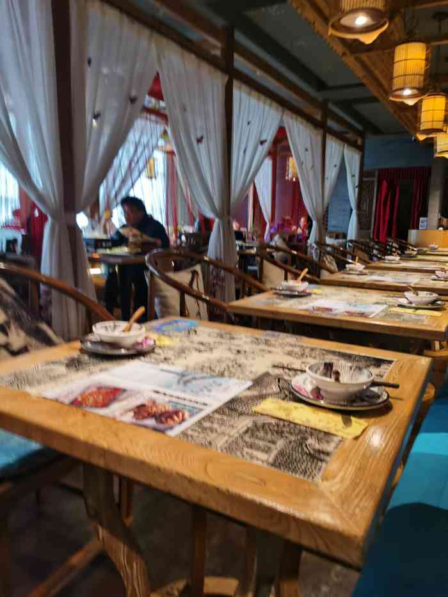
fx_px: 466
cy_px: 298
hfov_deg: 51.4
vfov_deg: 65.3
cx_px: 224
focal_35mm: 27
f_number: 1.6
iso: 200
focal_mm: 5.56
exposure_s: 1/100
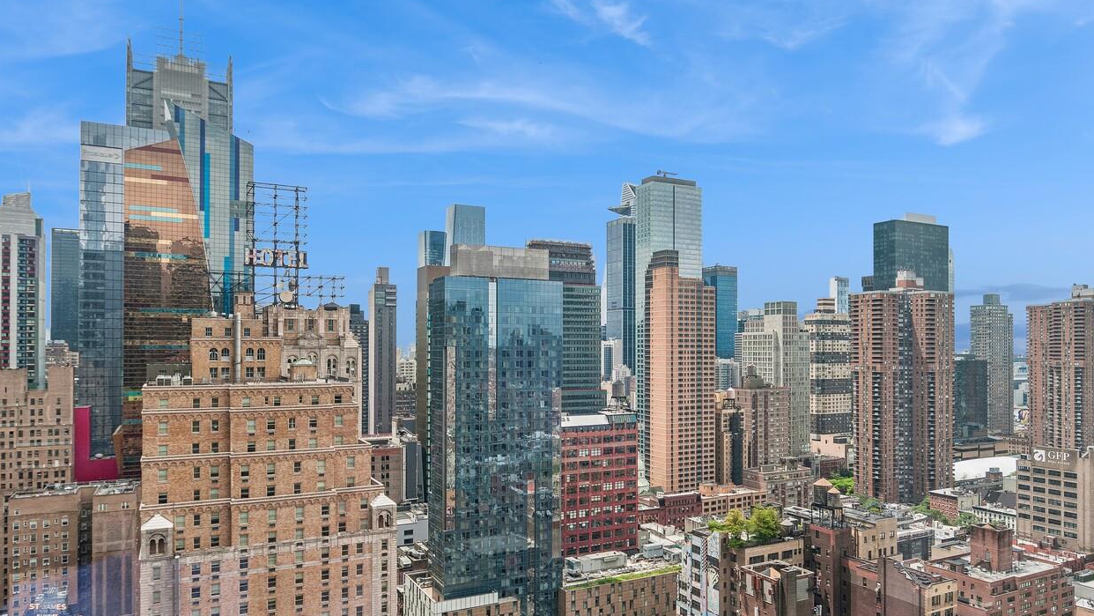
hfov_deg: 74.7
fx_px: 715
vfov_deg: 46.6
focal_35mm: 25
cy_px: 328
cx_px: 592
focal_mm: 13
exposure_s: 1/320
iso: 200
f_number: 7.1
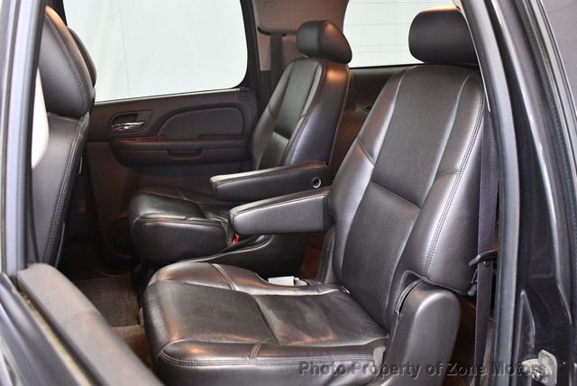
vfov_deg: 36.9
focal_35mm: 36
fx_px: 578
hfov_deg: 53.1
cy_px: 193
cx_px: 288
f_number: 3.5
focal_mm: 18
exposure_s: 1/60
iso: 3200
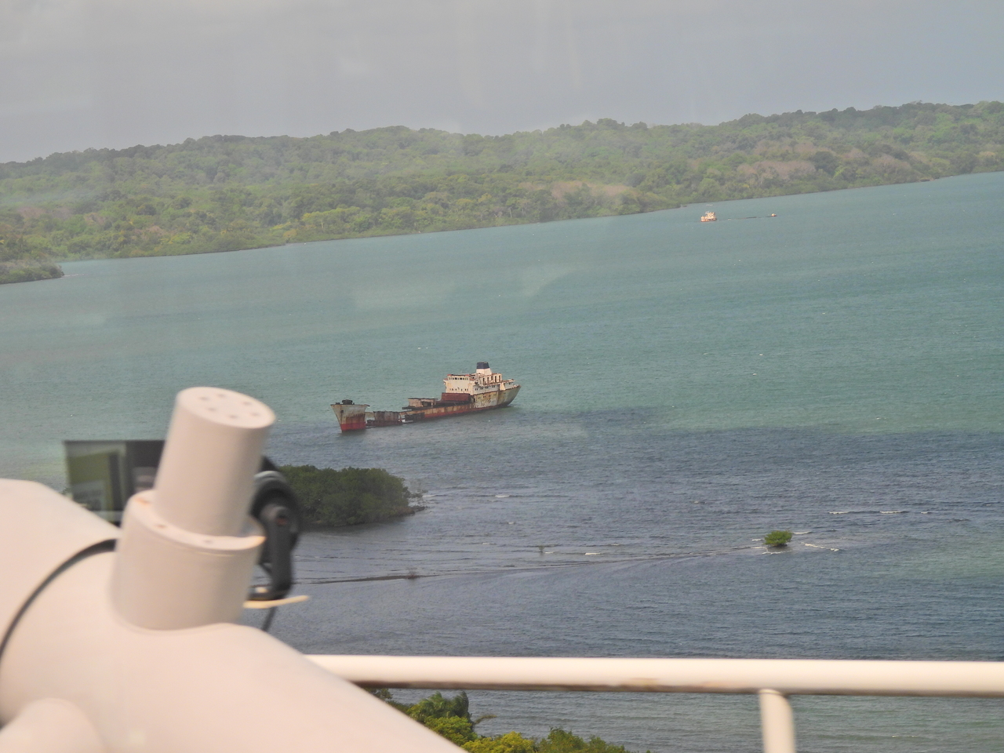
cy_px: 376
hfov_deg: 13.2
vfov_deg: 9.9
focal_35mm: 150
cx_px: 502
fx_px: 4351
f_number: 4.5
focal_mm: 26.8
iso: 100
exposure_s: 1/320
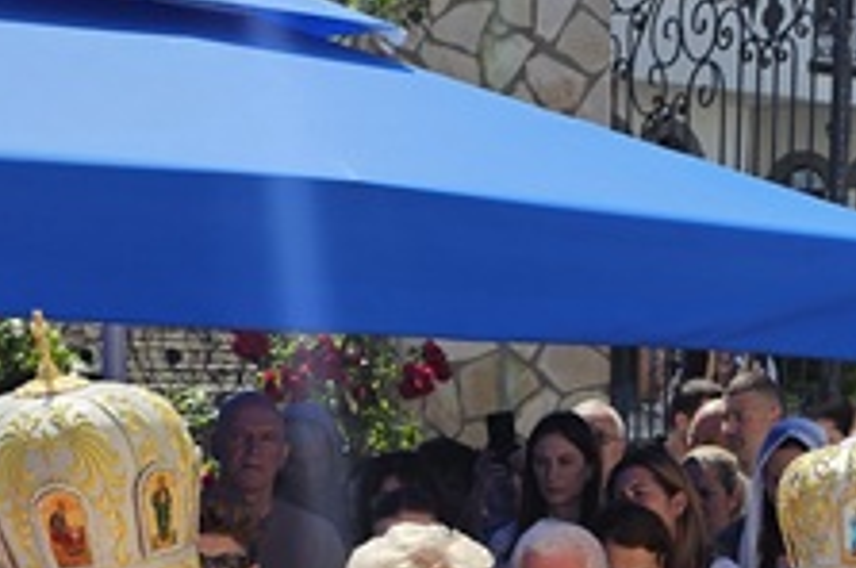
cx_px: 672
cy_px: 687
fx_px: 2042
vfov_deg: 15.3
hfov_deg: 23.4
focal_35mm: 86
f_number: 1.7
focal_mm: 6.3
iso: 10
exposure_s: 1/740
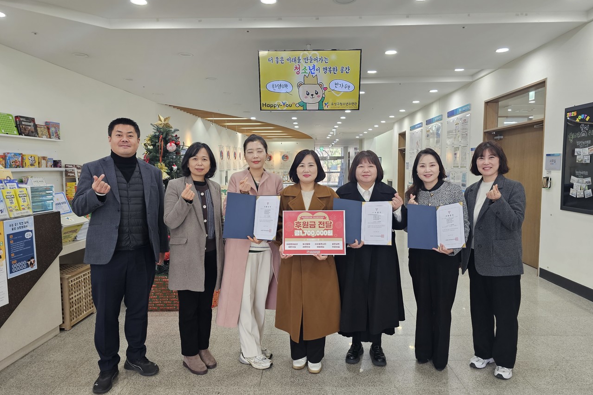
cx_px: 297
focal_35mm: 24
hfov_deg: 73.7
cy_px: 197
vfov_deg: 53.1
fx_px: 395
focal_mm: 6.3
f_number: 1.7
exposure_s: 1/120
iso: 200
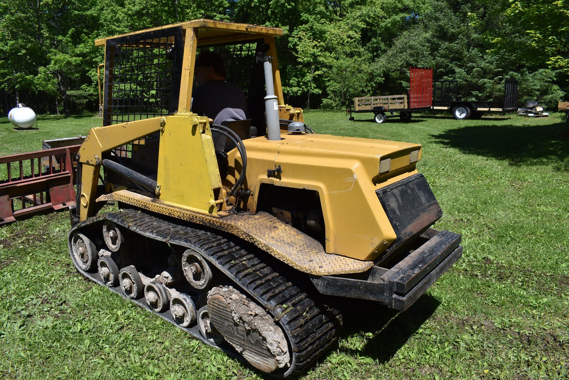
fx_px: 427
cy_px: 190
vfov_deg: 48.0
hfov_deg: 67.3
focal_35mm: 27
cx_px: 284
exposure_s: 1/250
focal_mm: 18
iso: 100
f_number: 8
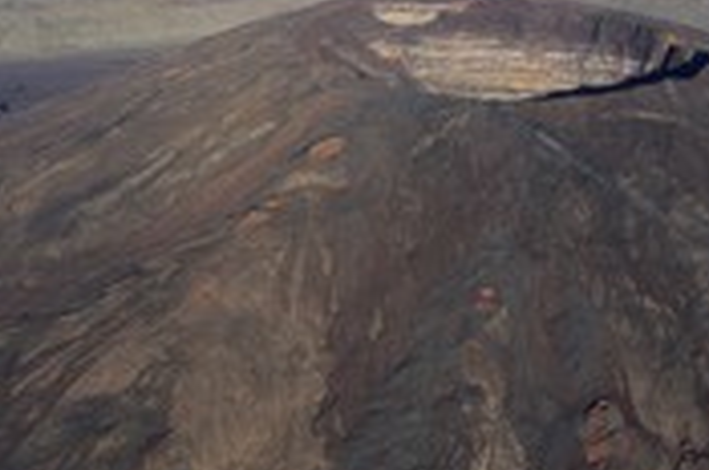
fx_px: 1514
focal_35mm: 77
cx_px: 717
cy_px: 259
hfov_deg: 25.0
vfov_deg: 17.6
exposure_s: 1/400
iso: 400
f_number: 11
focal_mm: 32
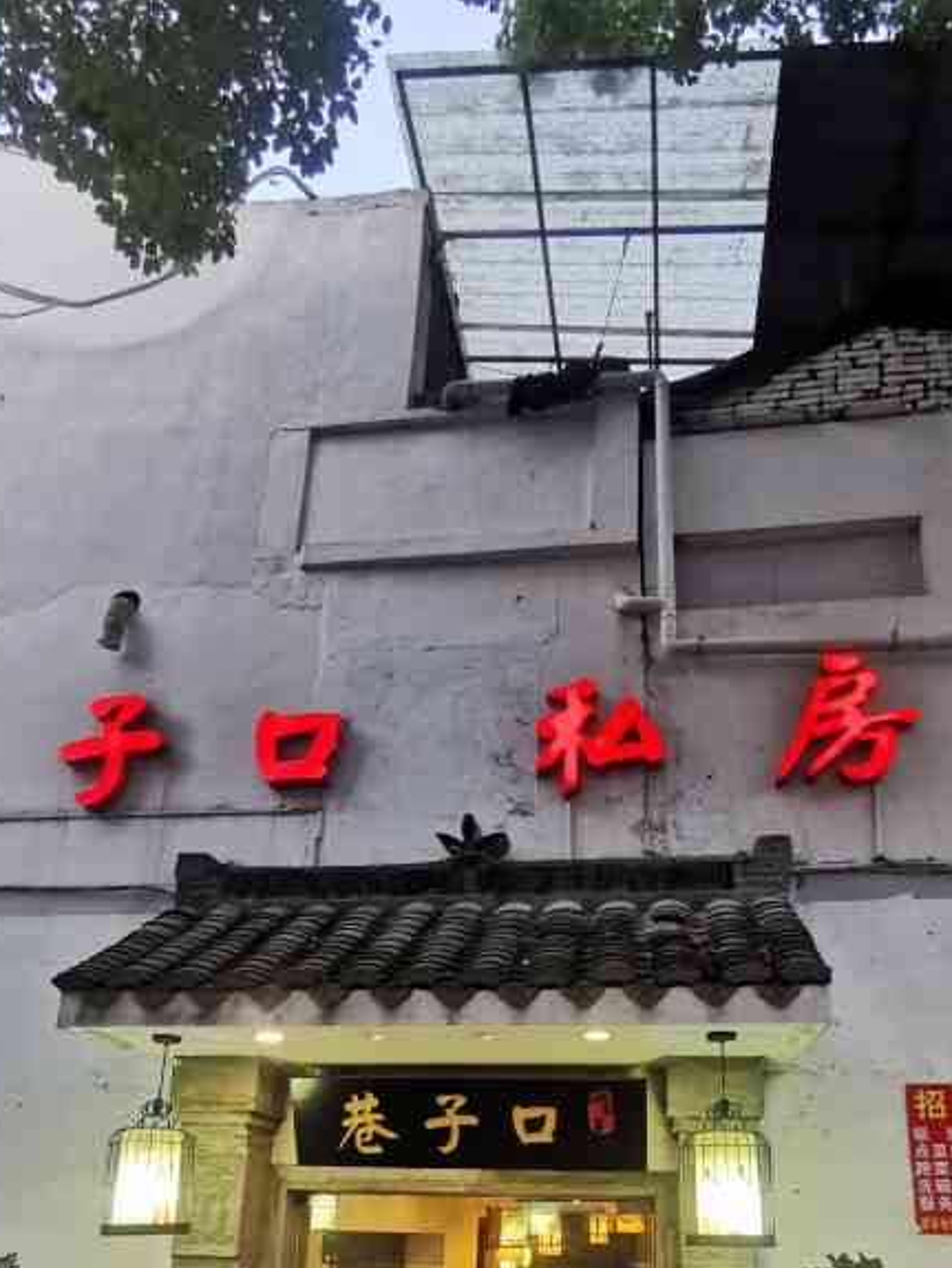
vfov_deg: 63.2
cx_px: 530
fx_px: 953
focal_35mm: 26
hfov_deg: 53.0
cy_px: 958
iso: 125
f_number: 2.2
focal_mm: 2.35
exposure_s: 1/50
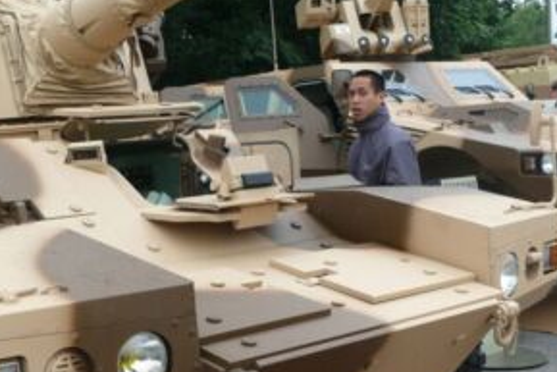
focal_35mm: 63
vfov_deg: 21.2
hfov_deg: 31.5
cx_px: 168
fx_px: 975
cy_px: 323
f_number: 4
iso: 100
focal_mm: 7.4
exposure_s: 1/160
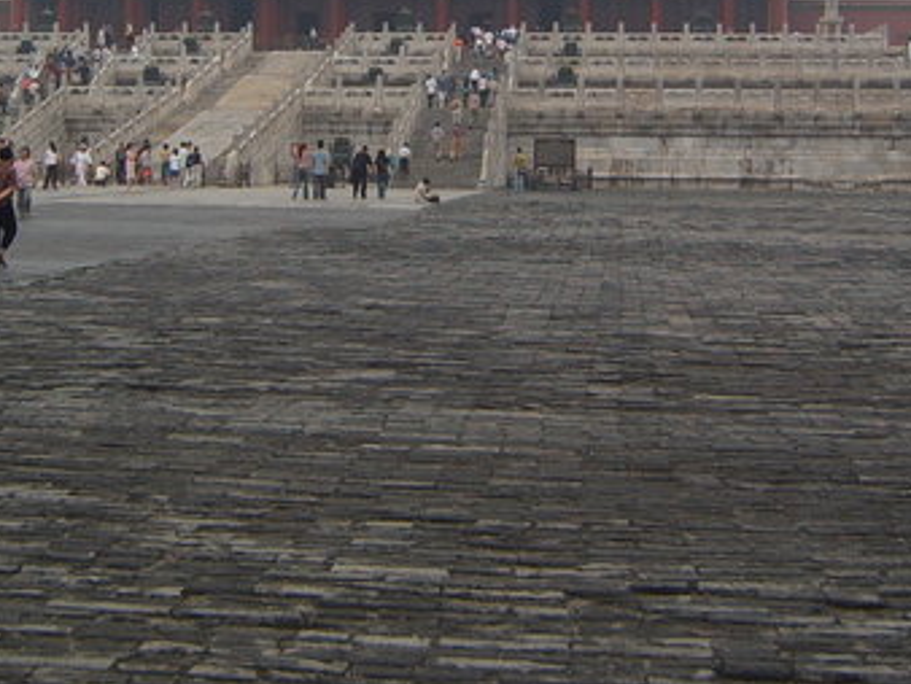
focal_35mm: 70
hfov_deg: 27.7
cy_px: 67
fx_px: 1844
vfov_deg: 20.6
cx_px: 410
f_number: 2.9
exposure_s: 1/125
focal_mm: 6.2
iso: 63
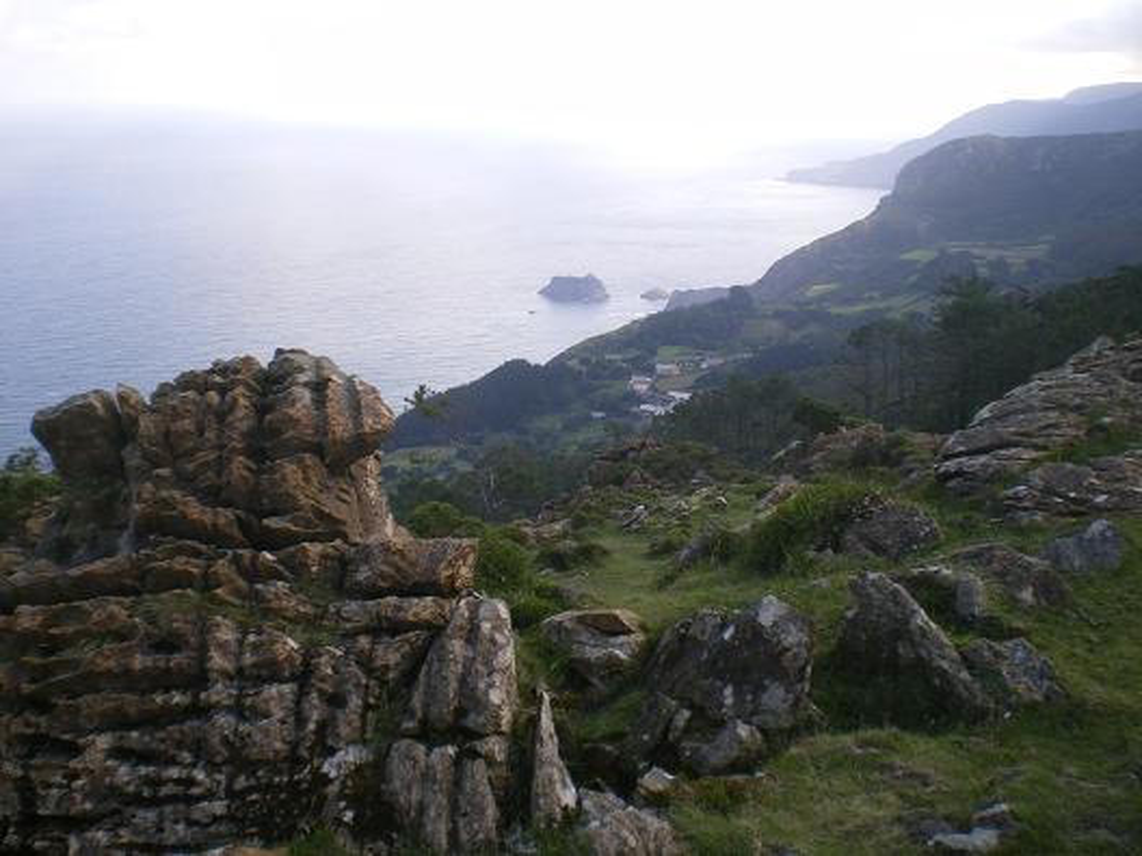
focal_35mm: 38
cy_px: 428
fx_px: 1254
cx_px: 571
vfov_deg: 37.7
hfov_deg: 49.0
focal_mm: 6.3
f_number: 4.6
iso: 64
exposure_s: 1/100
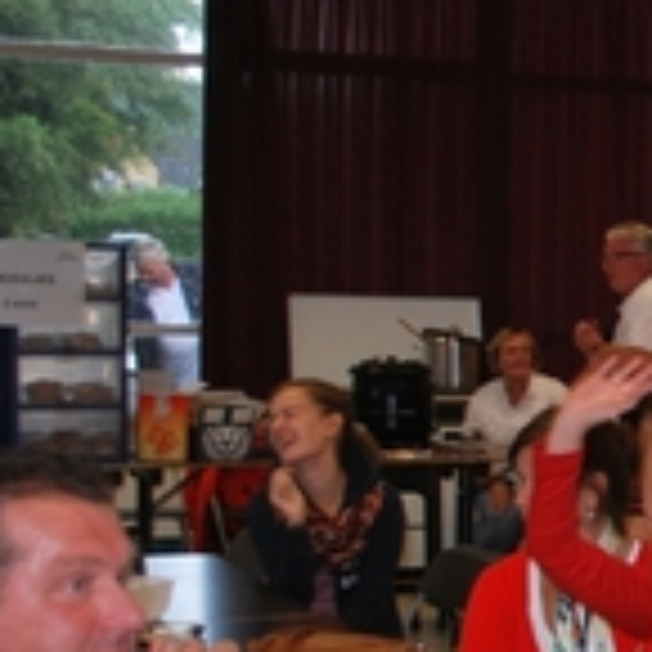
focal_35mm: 116
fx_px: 2472
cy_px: 407
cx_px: 1255
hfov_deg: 13.2
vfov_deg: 15.0
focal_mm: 22
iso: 200
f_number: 4
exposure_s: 1/60
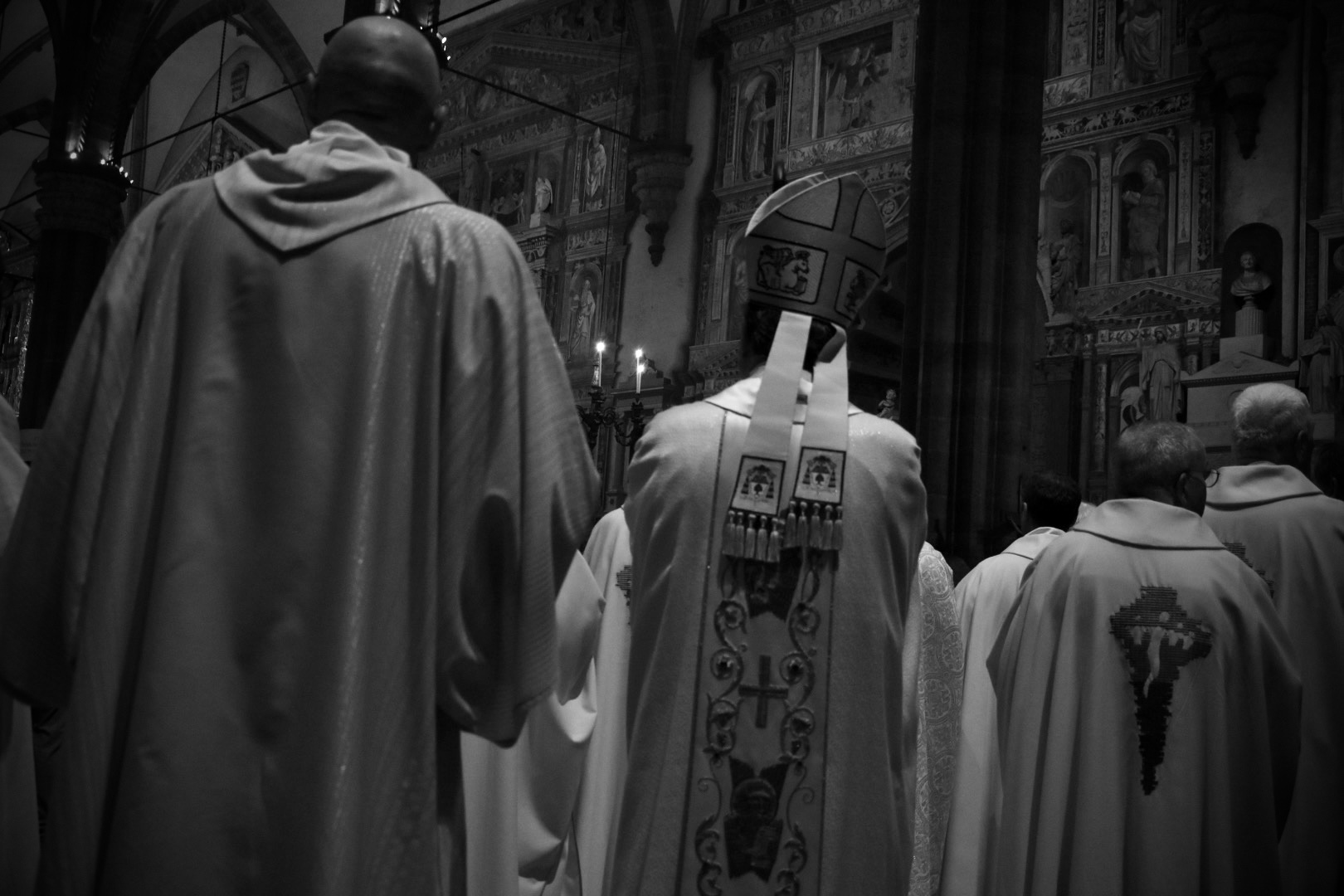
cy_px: 448
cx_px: 672
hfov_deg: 49.6
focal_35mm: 39
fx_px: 1456
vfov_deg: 34.2
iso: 1600
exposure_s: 1/125
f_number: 4
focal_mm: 26
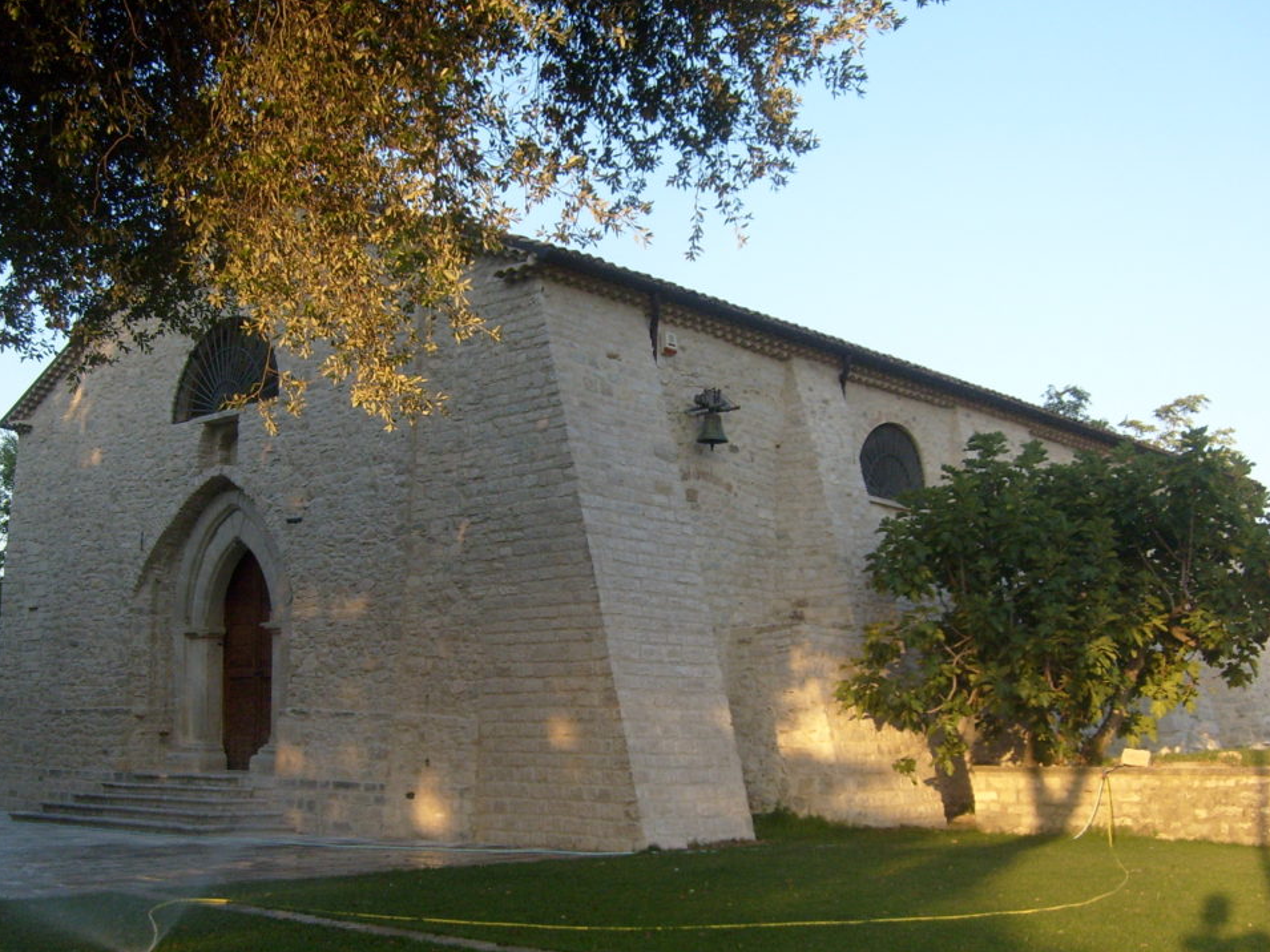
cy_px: 552
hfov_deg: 42.9
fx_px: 1614
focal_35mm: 44
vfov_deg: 32.8
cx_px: 624
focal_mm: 5.8
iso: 80
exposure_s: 1/350
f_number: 2.8
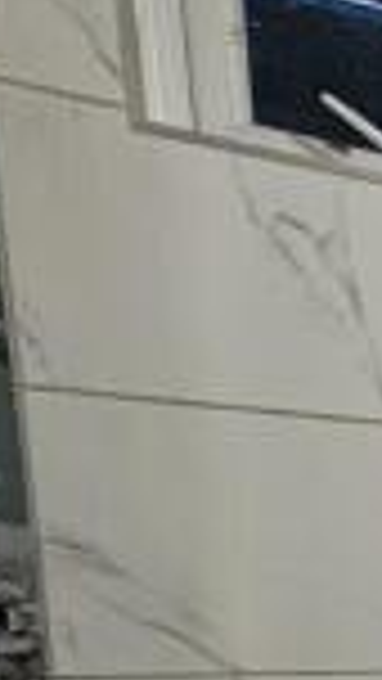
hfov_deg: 11.1
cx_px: 1175
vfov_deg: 31.5
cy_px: 745
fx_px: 1062
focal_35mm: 59
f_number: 2.2
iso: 160
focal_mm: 2.22
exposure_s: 1/50
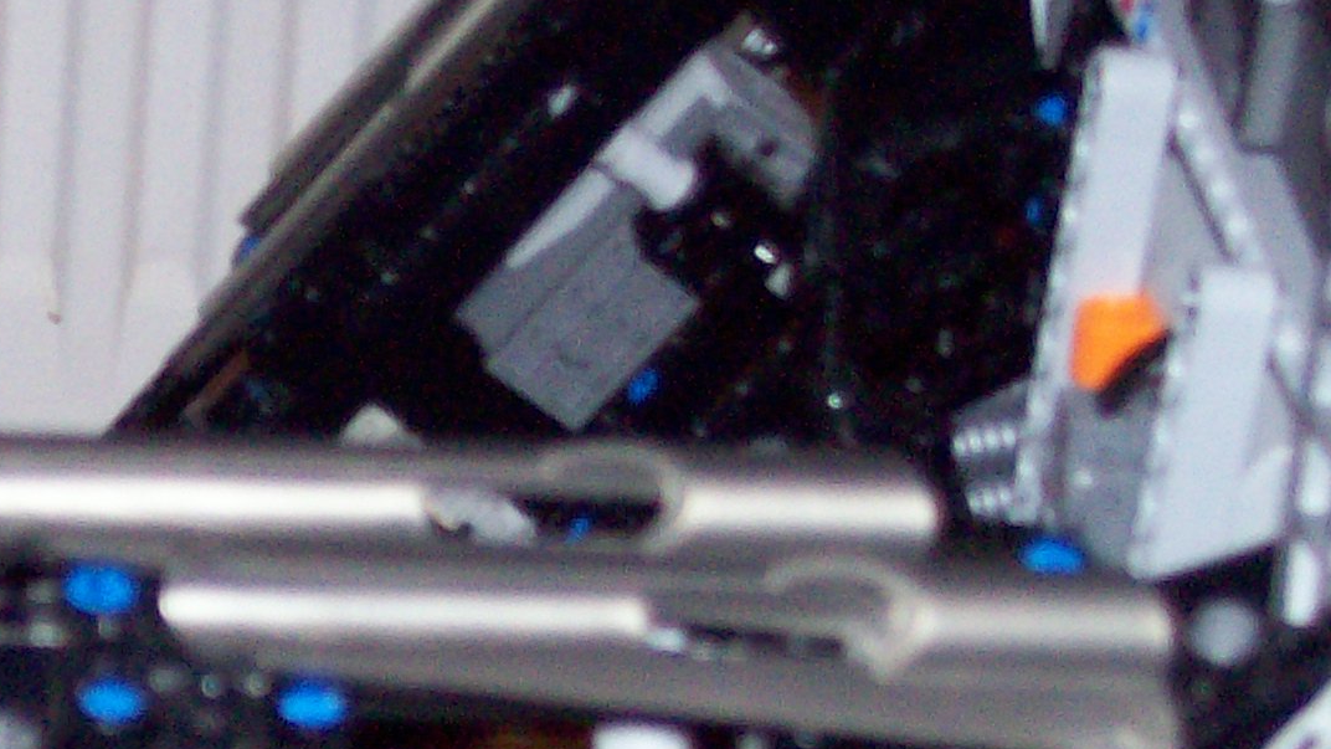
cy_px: 838
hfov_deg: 12.9
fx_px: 5717
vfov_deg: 7.4
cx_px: -317
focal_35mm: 162
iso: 140
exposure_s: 1/83.6
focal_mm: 9.4
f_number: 3.4
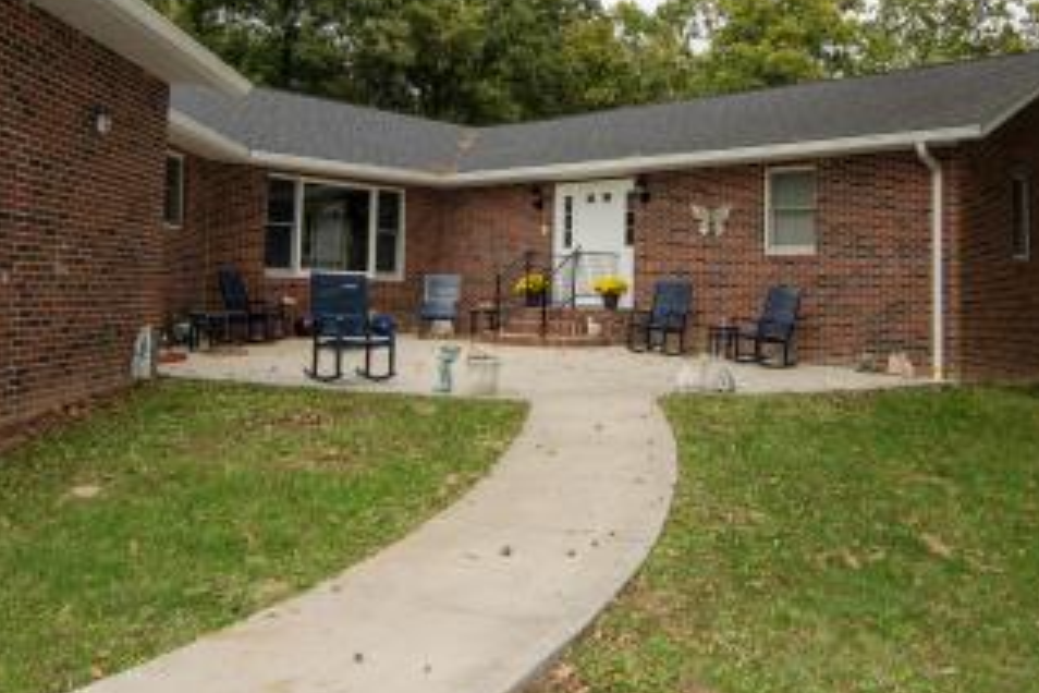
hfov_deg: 55.4
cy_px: 229
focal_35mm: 34
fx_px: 981
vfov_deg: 38.4
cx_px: 618
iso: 1250
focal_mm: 16
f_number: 8
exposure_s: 1/250
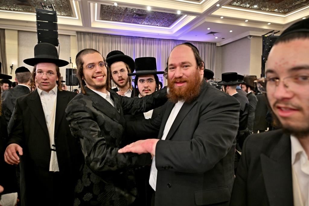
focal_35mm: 24
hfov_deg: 73.7
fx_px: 206
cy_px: 103
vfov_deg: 53.1
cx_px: 154
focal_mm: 24
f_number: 4
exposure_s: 1/200
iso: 640
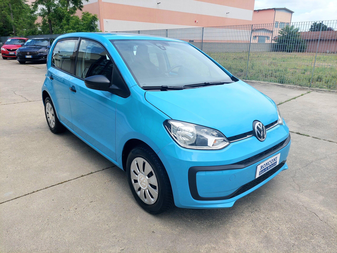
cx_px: 168
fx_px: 243
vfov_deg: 54.9
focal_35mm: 25
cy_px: 126
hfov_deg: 69.4
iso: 40
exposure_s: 1/1000
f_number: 1.8
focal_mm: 5.23
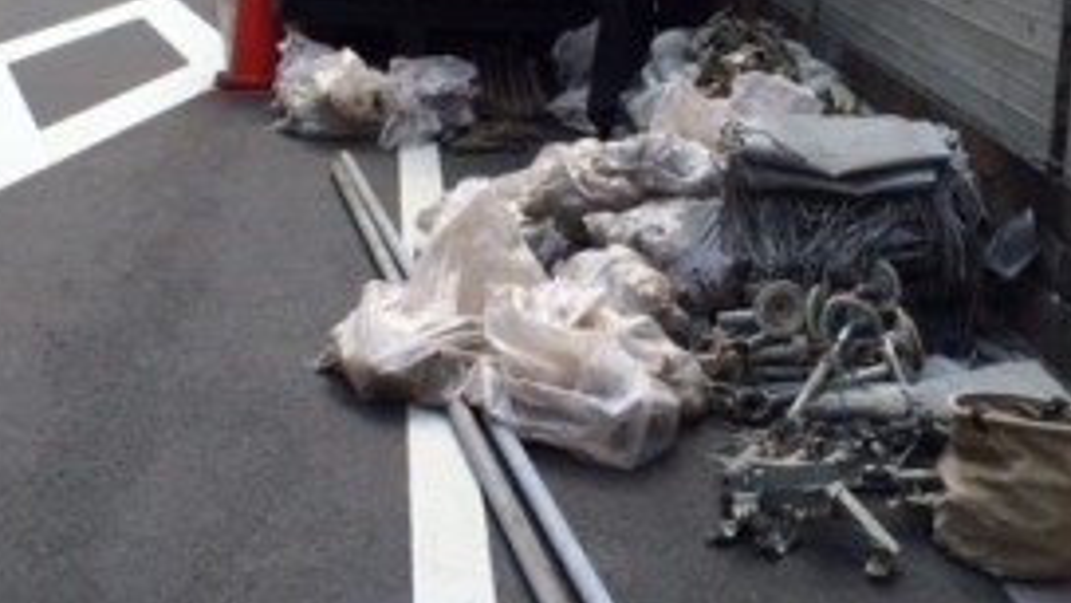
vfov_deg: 19.9
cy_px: 148
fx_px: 1704
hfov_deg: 34.9
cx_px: 512
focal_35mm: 60
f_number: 2.2
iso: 32
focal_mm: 4.12
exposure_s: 1/604
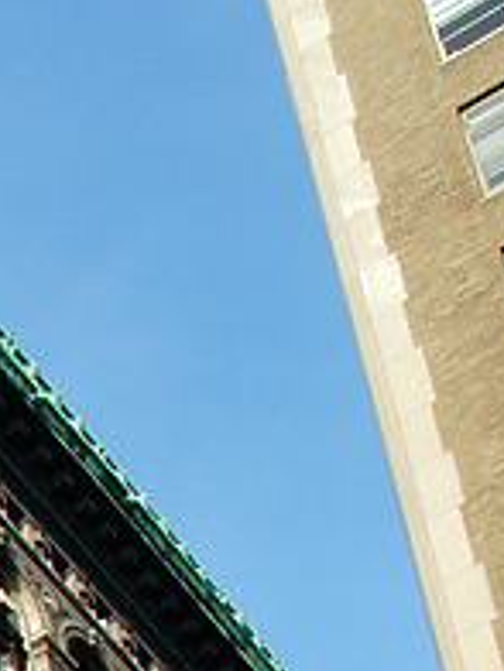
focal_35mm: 132
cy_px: 1123
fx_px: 2563
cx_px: -459
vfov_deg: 13.7
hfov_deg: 10.4
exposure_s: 1/250
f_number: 8
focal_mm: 20
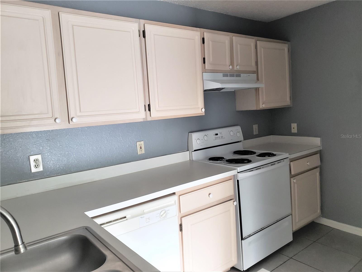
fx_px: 272
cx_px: 181
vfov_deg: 53.1
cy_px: 136
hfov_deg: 67.3
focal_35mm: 26
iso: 250
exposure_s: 1/31
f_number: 1.5
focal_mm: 4.3
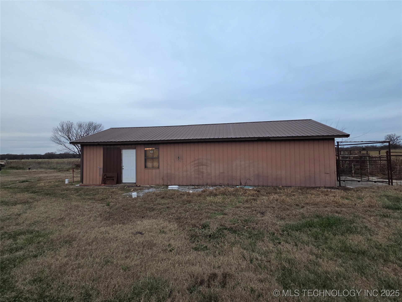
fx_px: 151
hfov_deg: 106.2
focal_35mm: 13
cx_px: 201
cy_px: 151
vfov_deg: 89.9
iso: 250
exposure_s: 1/359
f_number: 2.2
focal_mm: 2.2
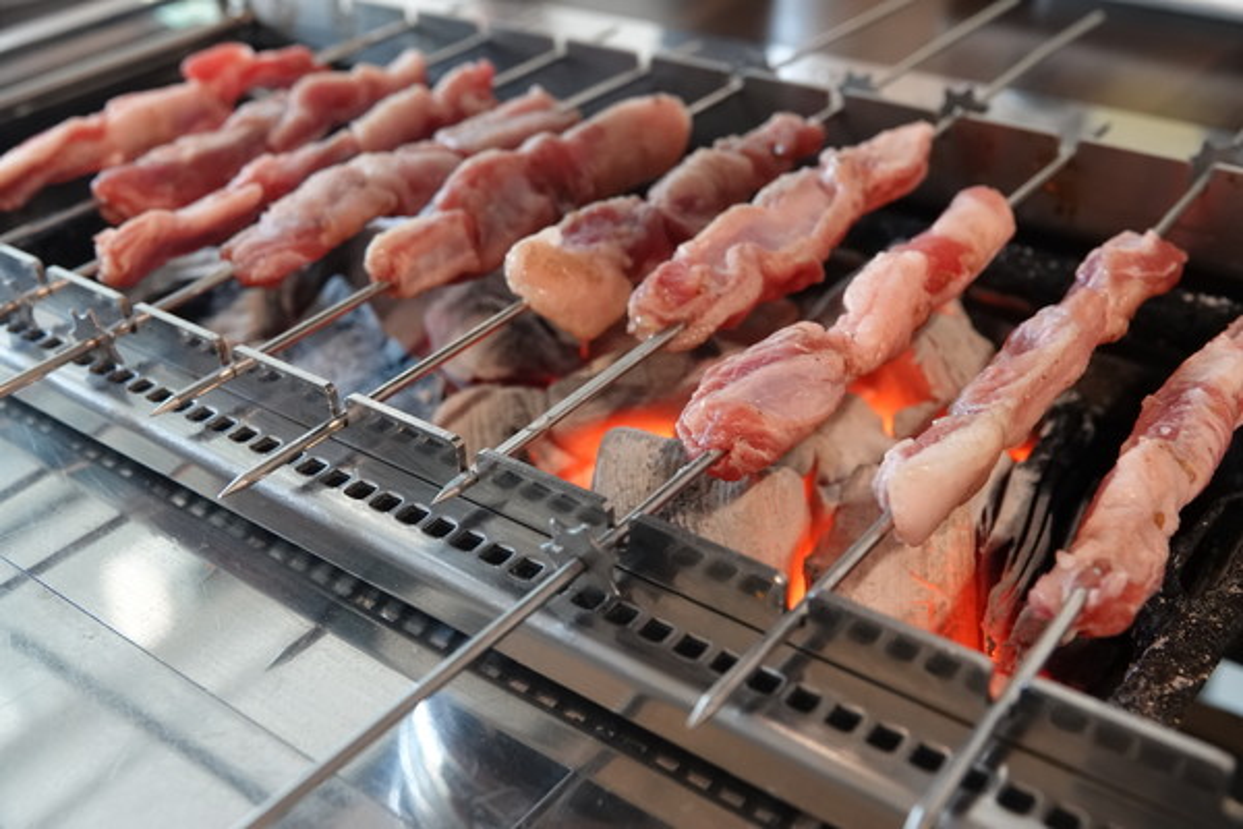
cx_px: 622
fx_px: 1277
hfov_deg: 51.9
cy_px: 414
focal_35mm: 37
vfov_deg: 35.9
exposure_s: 1/40
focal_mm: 13.7
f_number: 3.2
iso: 1250
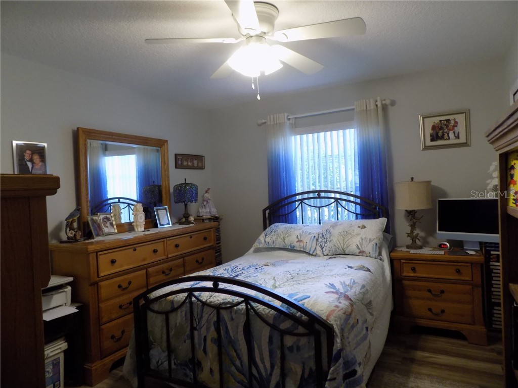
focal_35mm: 23
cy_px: 194
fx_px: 344
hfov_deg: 73.9
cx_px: 259
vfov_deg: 58.9
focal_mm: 4
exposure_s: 1/30
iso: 220
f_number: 3.1
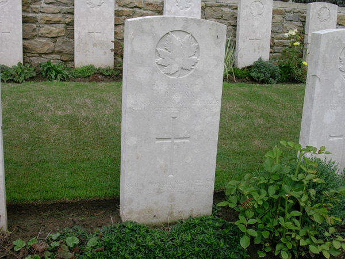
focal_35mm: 45
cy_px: 130
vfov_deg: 32.2
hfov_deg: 42.1
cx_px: 172
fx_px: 448
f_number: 5.8
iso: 70
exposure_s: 1/192
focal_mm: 6.7
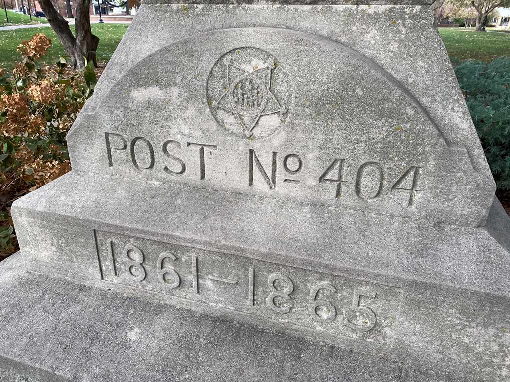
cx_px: 255
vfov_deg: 53.1
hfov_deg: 67.3
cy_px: 191
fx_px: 383
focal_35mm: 26
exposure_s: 1/394
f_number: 1.8
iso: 32
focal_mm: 4.25
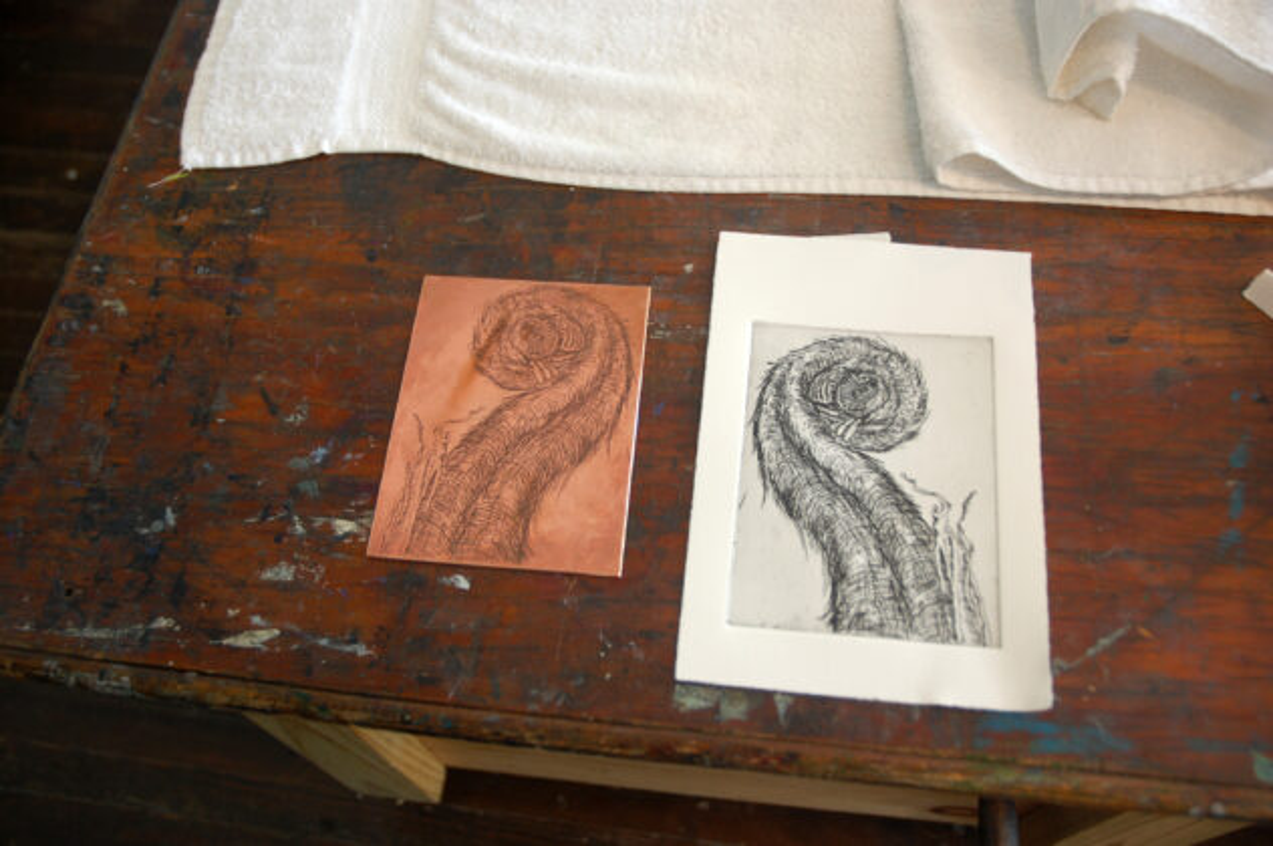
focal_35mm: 36
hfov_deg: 53.2
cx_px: 636
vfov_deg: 36.8
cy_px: 423
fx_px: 1272
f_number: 3.8
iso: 400
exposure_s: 1/50
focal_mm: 24
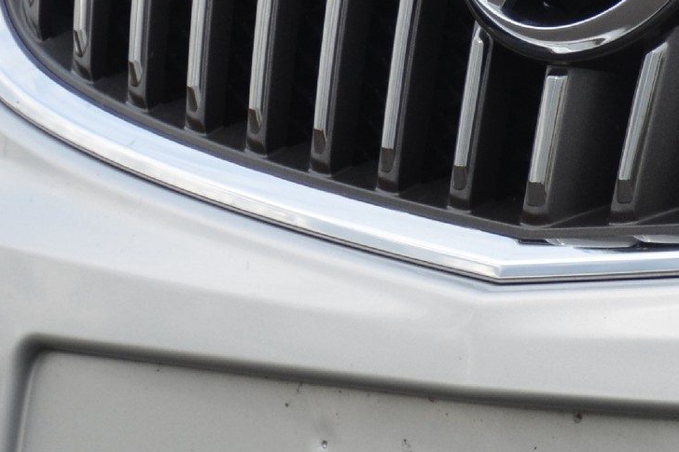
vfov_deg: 2.4
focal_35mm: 576
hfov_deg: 3.6
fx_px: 10861
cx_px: 851
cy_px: -143
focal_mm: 112
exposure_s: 1/1000
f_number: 5.3
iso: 400
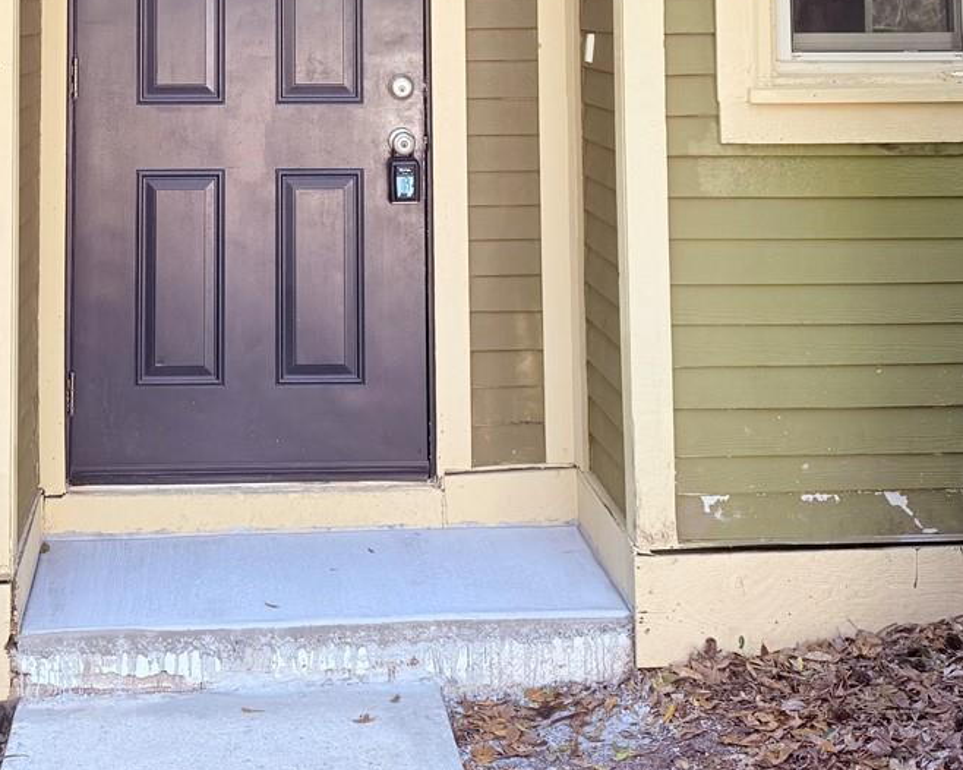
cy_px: -79
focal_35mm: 57
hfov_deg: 32.6
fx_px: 1624
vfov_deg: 24.8
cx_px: 288
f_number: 1.78
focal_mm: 6.76
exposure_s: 1/121
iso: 80
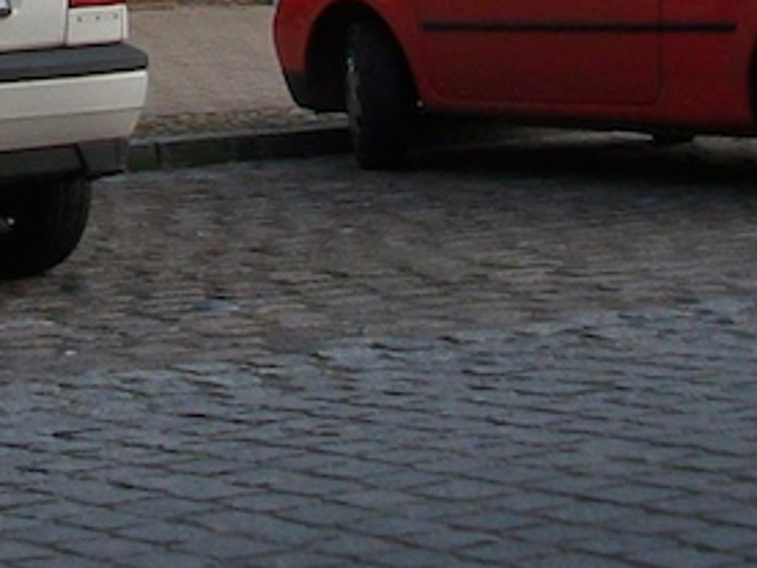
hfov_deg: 10.9
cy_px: -840
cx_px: 38
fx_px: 3936
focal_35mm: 180
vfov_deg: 7.6
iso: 80
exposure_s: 1/402
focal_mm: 5.7
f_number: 2.9
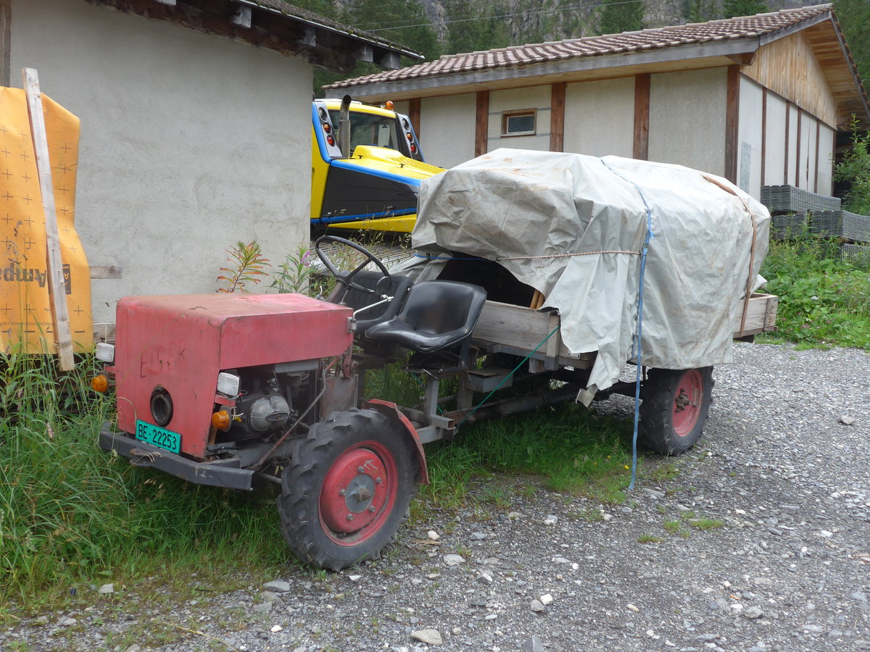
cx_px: 435
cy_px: 326
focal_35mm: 39
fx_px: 980
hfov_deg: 47.9
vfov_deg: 36.8
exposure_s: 1/400
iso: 80
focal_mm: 8
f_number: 2.8
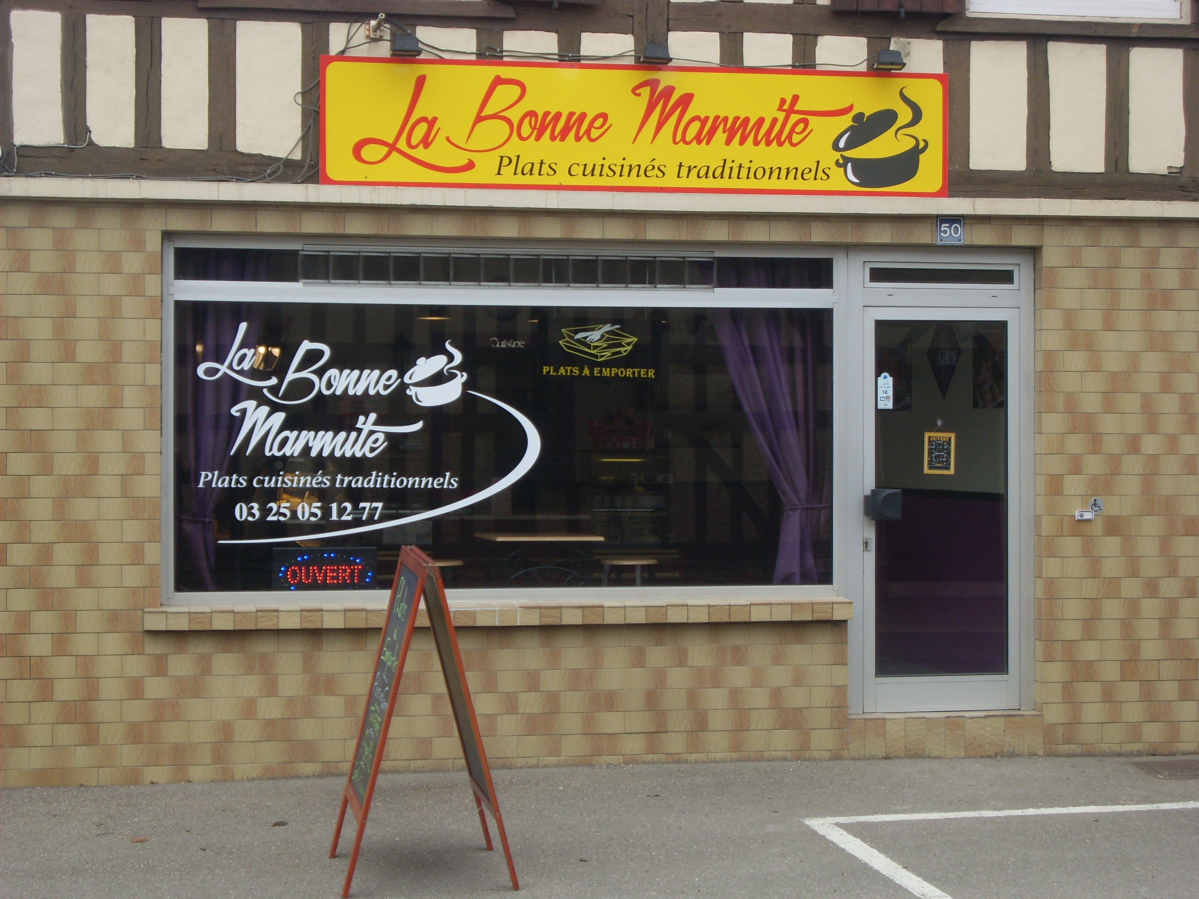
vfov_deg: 20.7
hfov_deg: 27.4
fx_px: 2459
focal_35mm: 71
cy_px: 450
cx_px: 600
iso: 80
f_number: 4.2
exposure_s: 1/180
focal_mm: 11.7
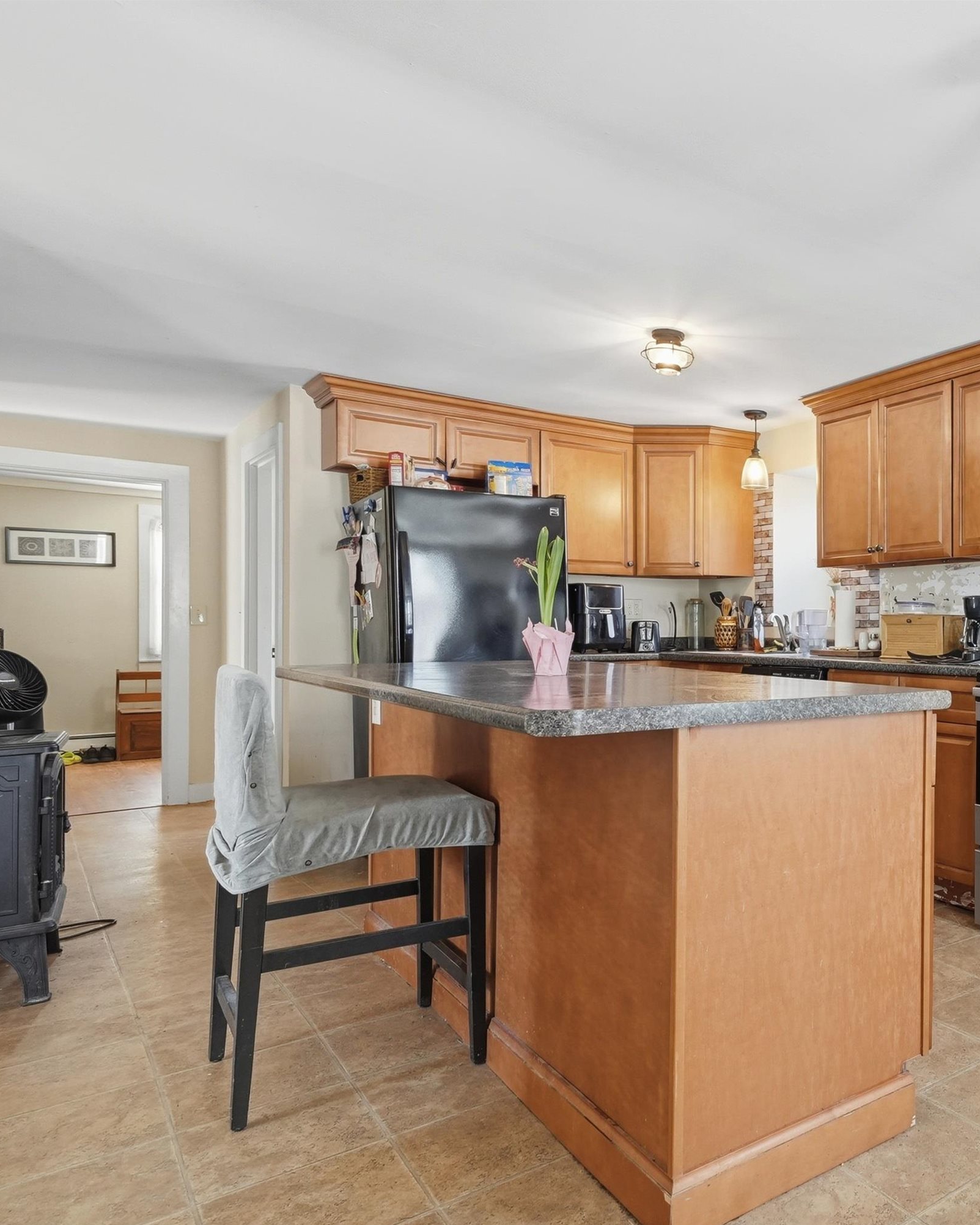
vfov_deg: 70.9
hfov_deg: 51.7
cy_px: 624
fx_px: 860
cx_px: 897
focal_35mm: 24
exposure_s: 1/125
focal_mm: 11
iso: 800
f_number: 7.1
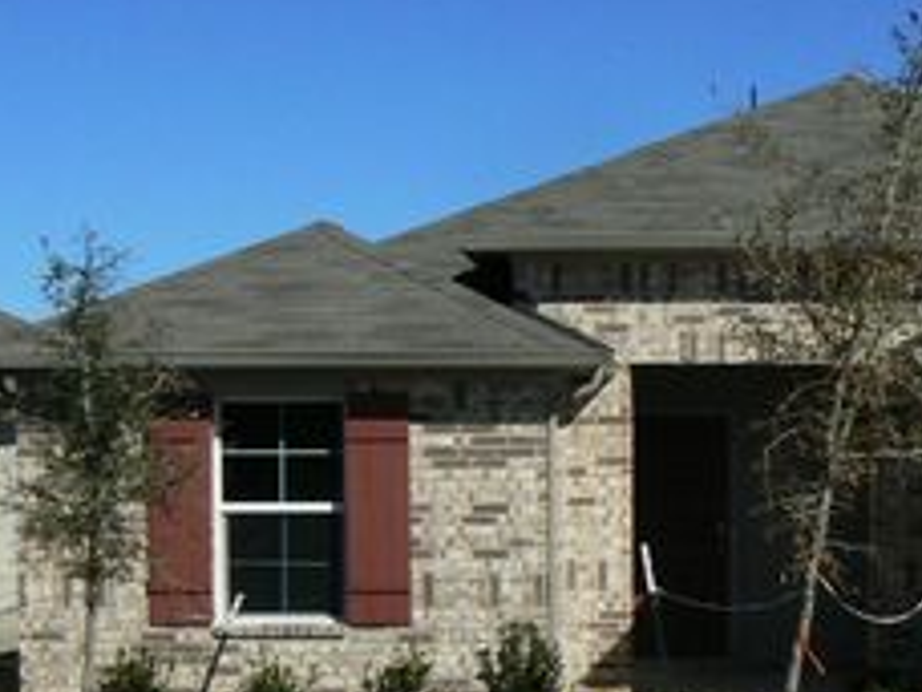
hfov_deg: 24.2
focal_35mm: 79
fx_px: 2104
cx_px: 772
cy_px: 536
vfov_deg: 18.5
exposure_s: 1/1600
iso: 200
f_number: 8
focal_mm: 6
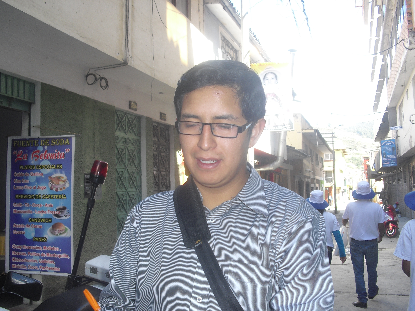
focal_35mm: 37
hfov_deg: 50.1
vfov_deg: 38.7
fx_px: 444
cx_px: 203
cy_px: 158
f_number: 3.1
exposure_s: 1/125
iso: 100
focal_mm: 6.3
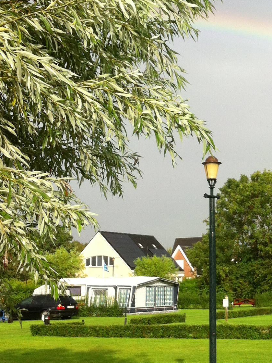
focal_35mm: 81
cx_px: 276
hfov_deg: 17.8
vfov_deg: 24.1
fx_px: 848
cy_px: 204
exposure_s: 1/1005
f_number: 2.8
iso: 80
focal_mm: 3.85
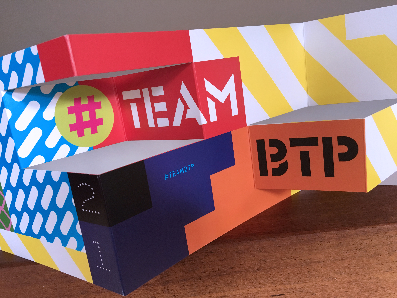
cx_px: 198
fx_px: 333
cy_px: 149
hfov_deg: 61.7
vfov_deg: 48.2
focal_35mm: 29
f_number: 2.2
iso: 64
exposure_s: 1/33
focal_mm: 4.15
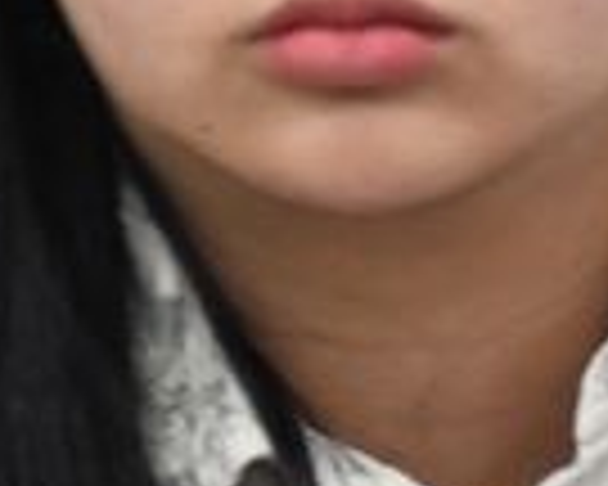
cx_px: 365
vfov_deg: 0.8
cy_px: 434
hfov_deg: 1.0
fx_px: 35611
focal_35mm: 1979
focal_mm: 185
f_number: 6
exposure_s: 1/30
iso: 1600
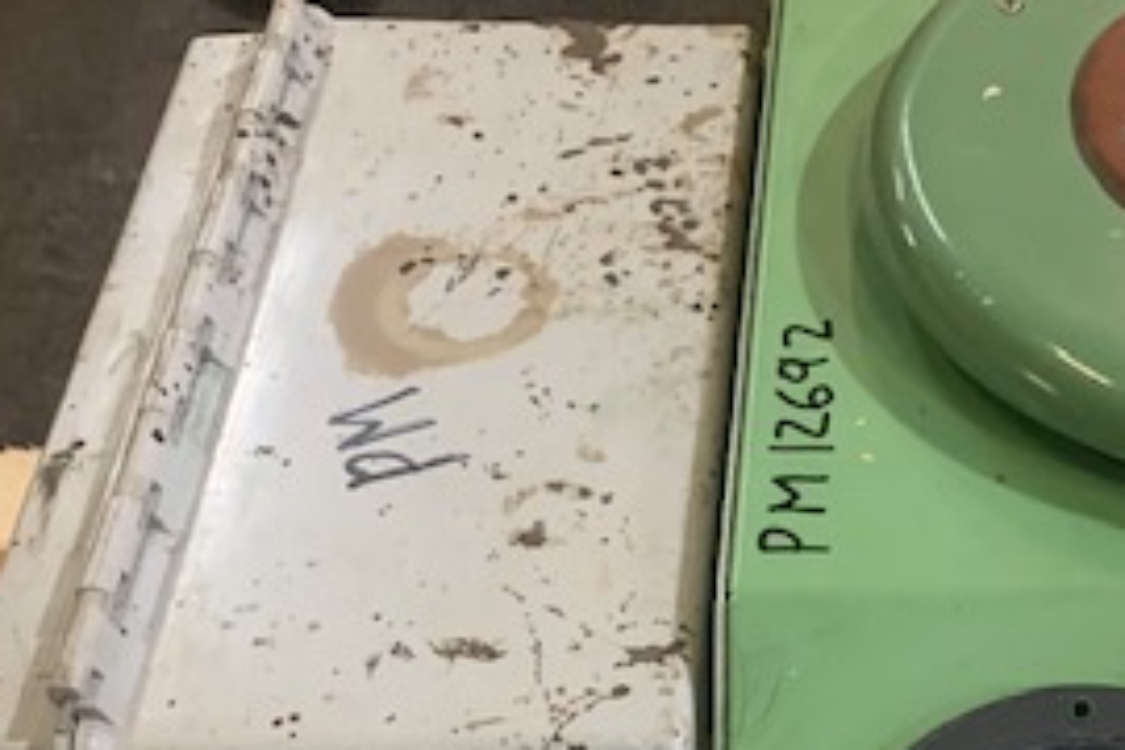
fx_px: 2000
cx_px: 1075
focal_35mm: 64
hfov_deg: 29.7
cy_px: 862
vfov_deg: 20.1
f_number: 1.8
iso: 320
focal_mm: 4.25
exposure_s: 1/40
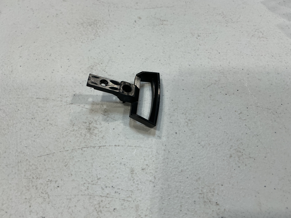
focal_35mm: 29
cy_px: 109
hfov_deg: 61.7
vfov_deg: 48.2
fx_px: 244
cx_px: 146
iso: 40
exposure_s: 1/100
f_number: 1.8
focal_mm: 3
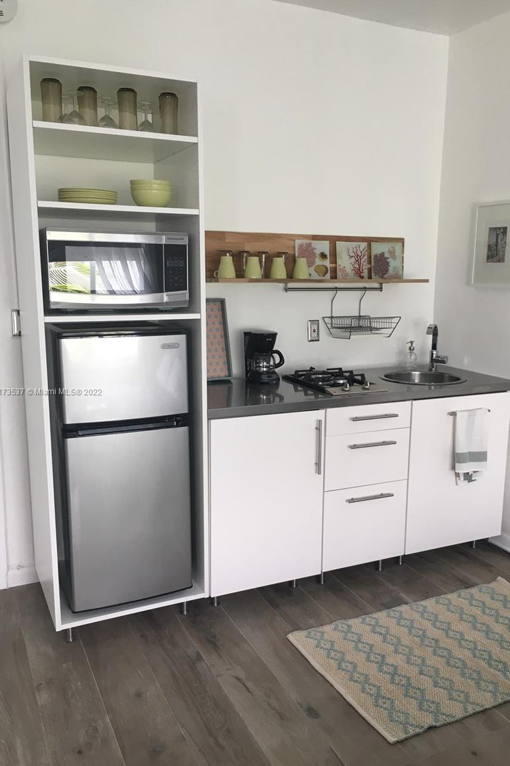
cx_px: 276
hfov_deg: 42.3
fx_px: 659
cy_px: 392
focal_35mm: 31
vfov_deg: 60.3
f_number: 2.2
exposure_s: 1/40
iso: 32
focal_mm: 4.15
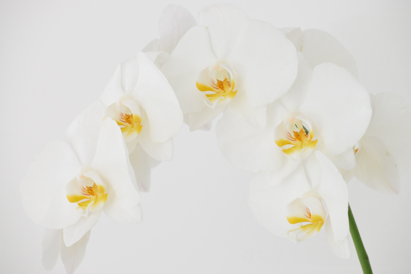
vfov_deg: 8.7
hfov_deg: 13.0
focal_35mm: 158
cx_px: 206
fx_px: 1798
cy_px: 137
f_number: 8
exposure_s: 1/4
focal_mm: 105
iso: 100
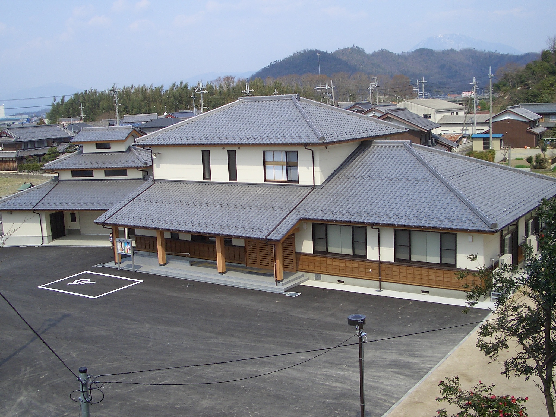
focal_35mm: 41
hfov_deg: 45.8
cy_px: 208
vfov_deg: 35.1
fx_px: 659
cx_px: 278
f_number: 4.6
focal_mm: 6.8
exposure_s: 1/400
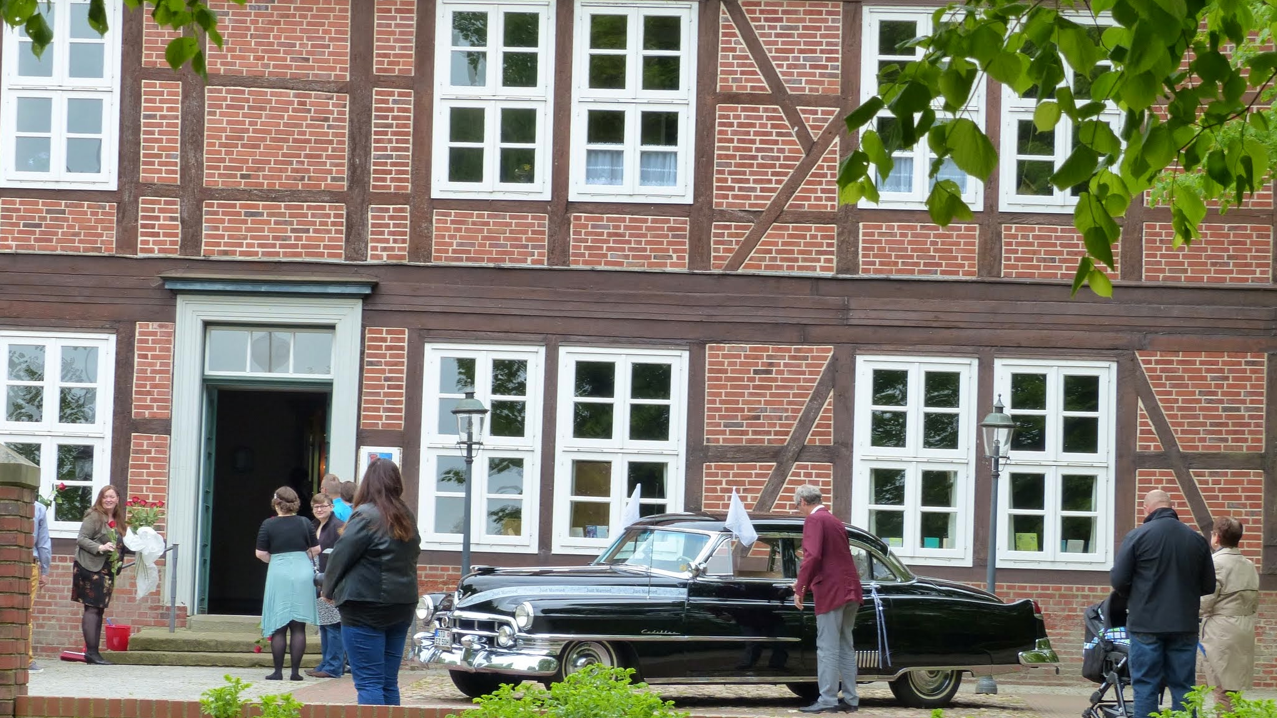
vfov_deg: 9.3
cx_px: 639
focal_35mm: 130
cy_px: 426
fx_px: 4402
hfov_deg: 16.5
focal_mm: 21.4
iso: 160
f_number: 4
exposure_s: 1/200
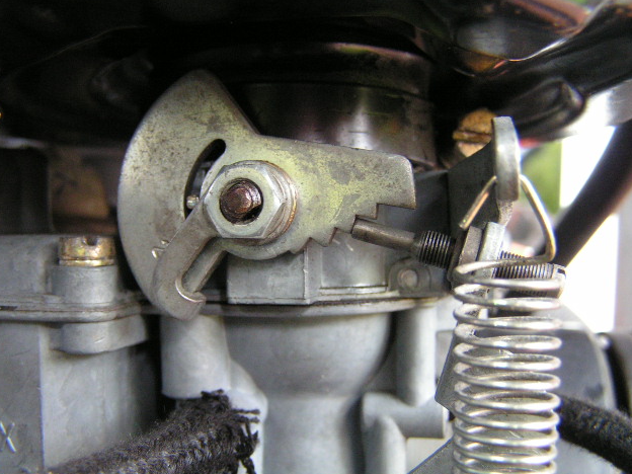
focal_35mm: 39
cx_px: 312
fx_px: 712
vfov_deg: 36.8
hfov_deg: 47.9
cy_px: 238
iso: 200
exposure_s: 1/25
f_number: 2.8
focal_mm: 6.3
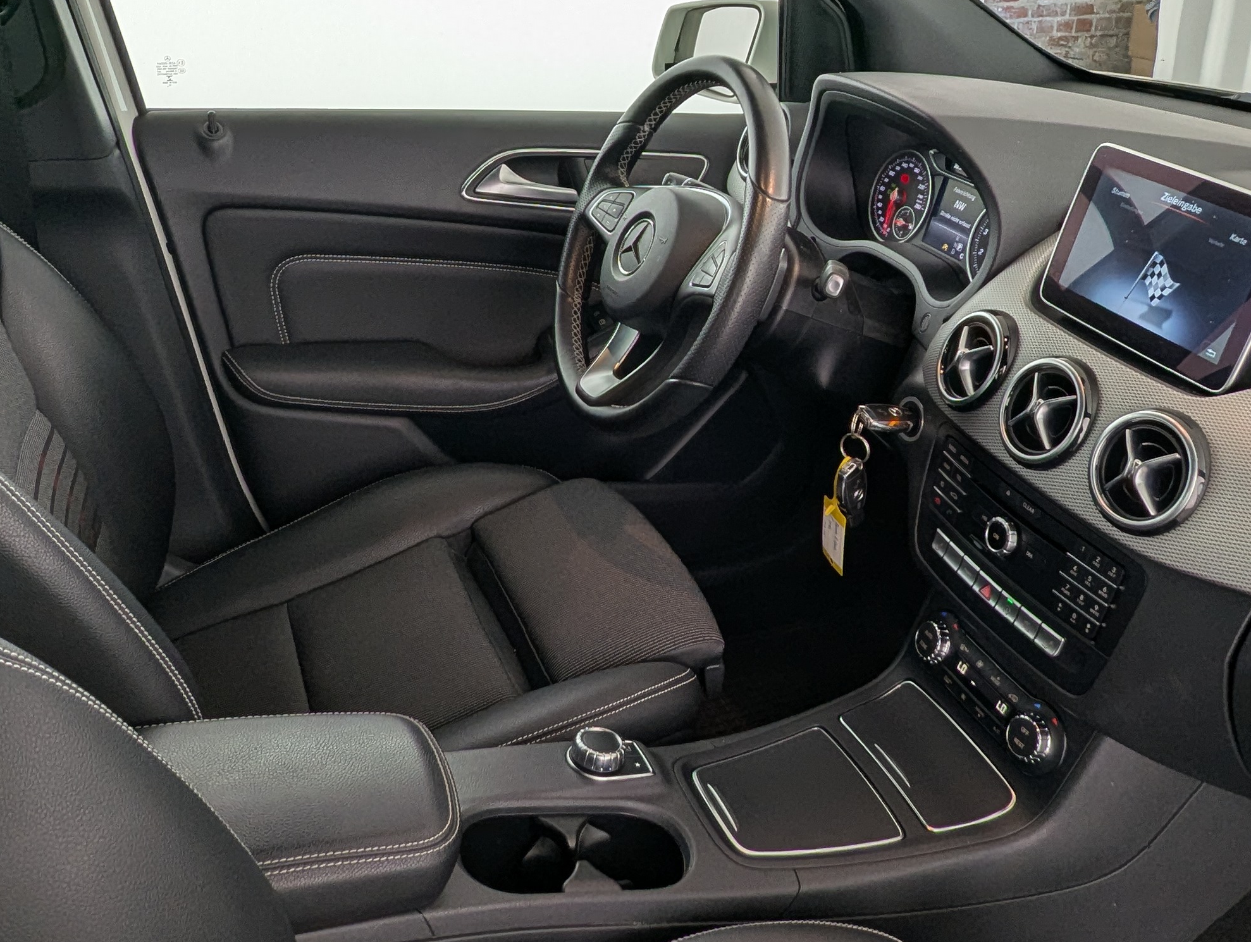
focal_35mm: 33
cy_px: 319
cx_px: 670
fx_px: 1194
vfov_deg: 42.5
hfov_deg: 55.2
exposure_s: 1/56.4
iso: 42
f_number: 2.2
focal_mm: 2.35
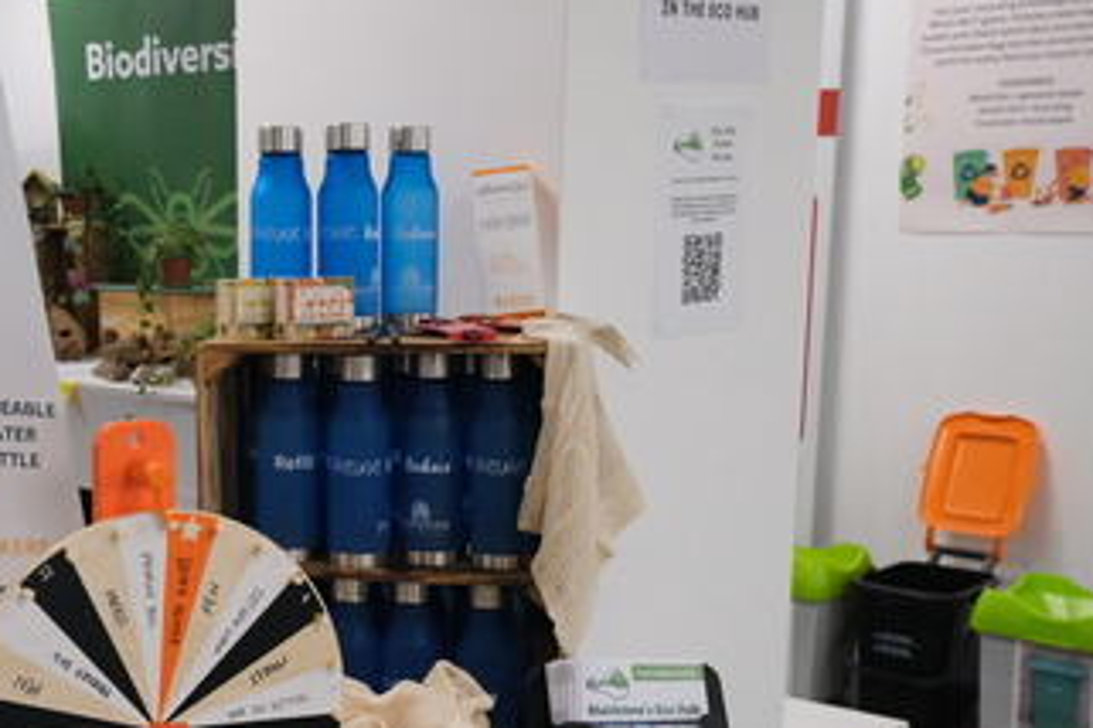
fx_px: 1639
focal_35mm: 54
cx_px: 163
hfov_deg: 35.2
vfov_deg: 24.9
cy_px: 512
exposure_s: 1/450
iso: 12800
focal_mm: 20.9
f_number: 5.6
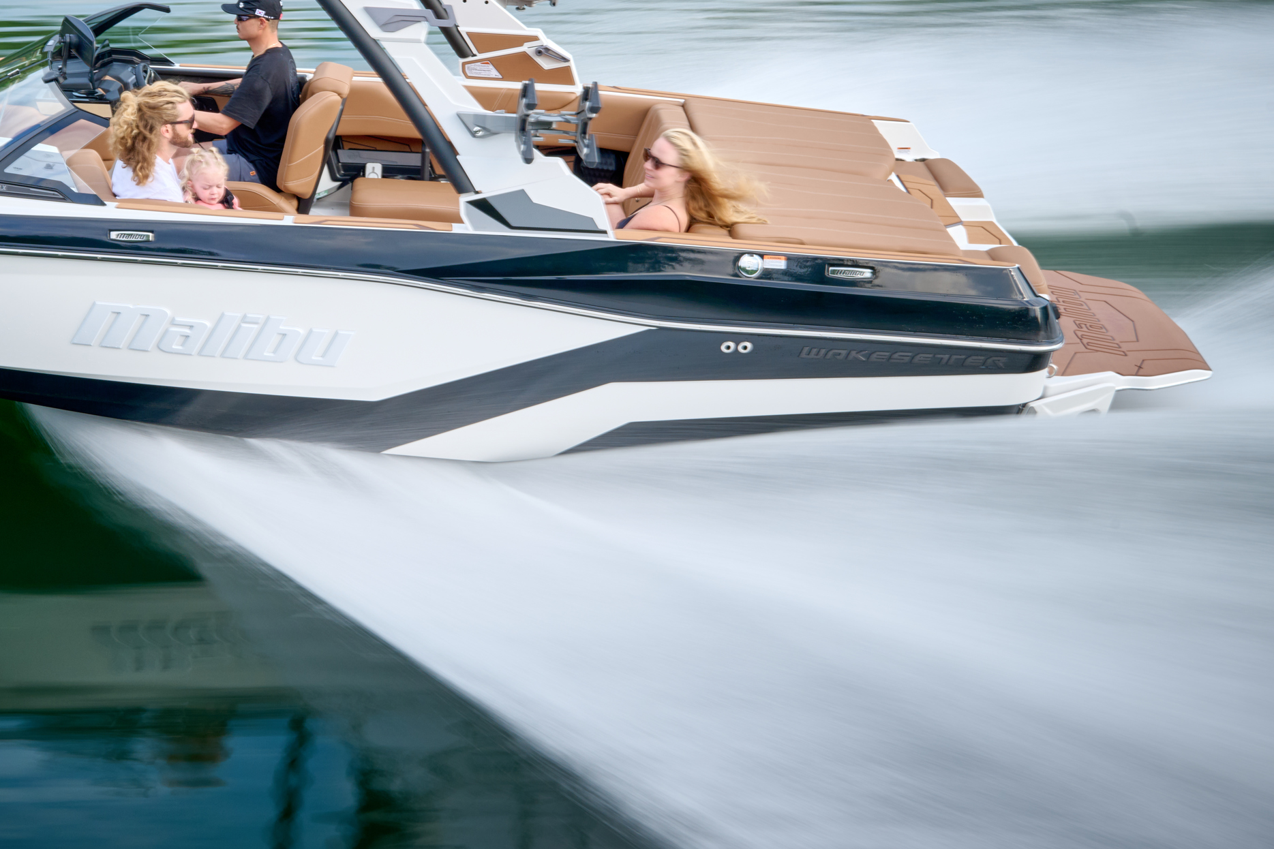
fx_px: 2159
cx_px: 341
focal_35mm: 61
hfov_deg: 32.4
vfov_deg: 22.1
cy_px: 253
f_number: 13
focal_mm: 38
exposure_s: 1/20
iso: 64
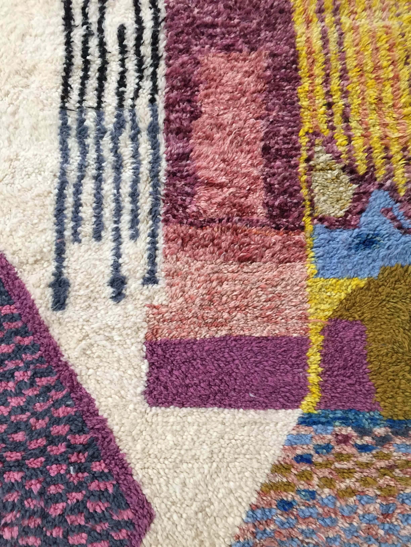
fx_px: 459
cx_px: 206
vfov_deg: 61.7
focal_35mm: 29
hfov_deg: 48.2
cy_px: 274
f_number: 2.2
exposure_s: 1/33
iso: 125
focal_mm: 4.15
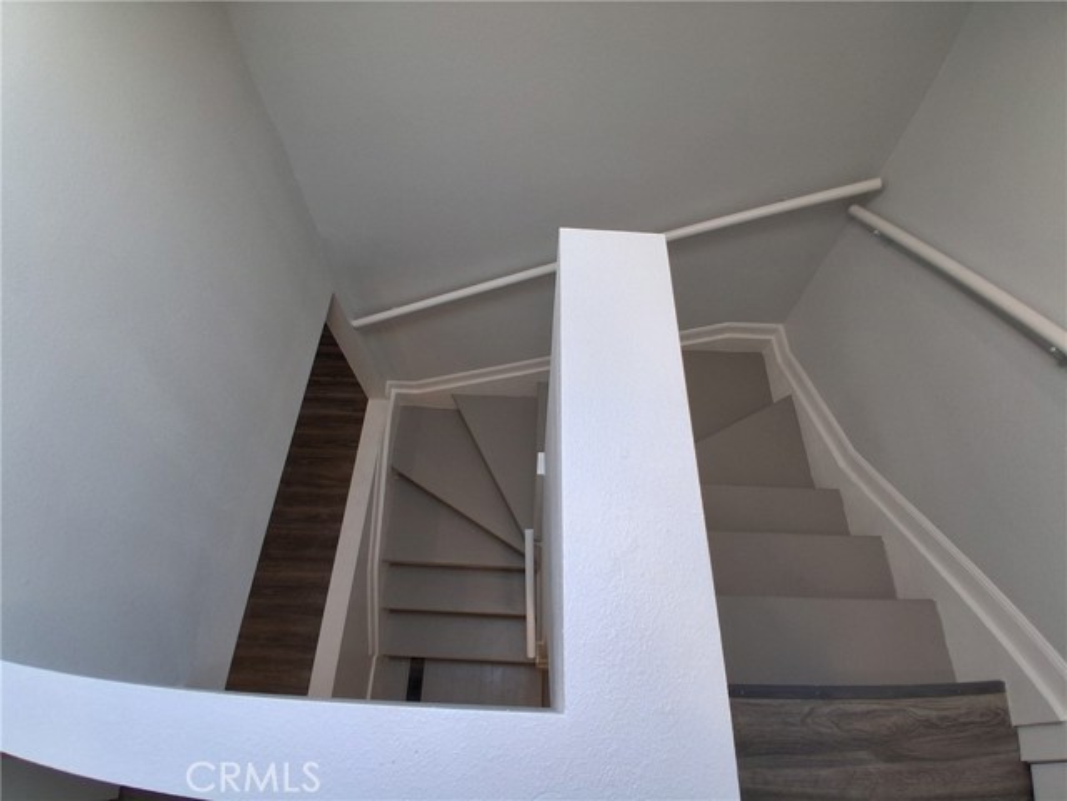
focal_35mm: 17
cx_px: 534
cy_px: 400
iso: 80
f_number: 2.2
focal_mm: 1.4
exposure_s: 1/120
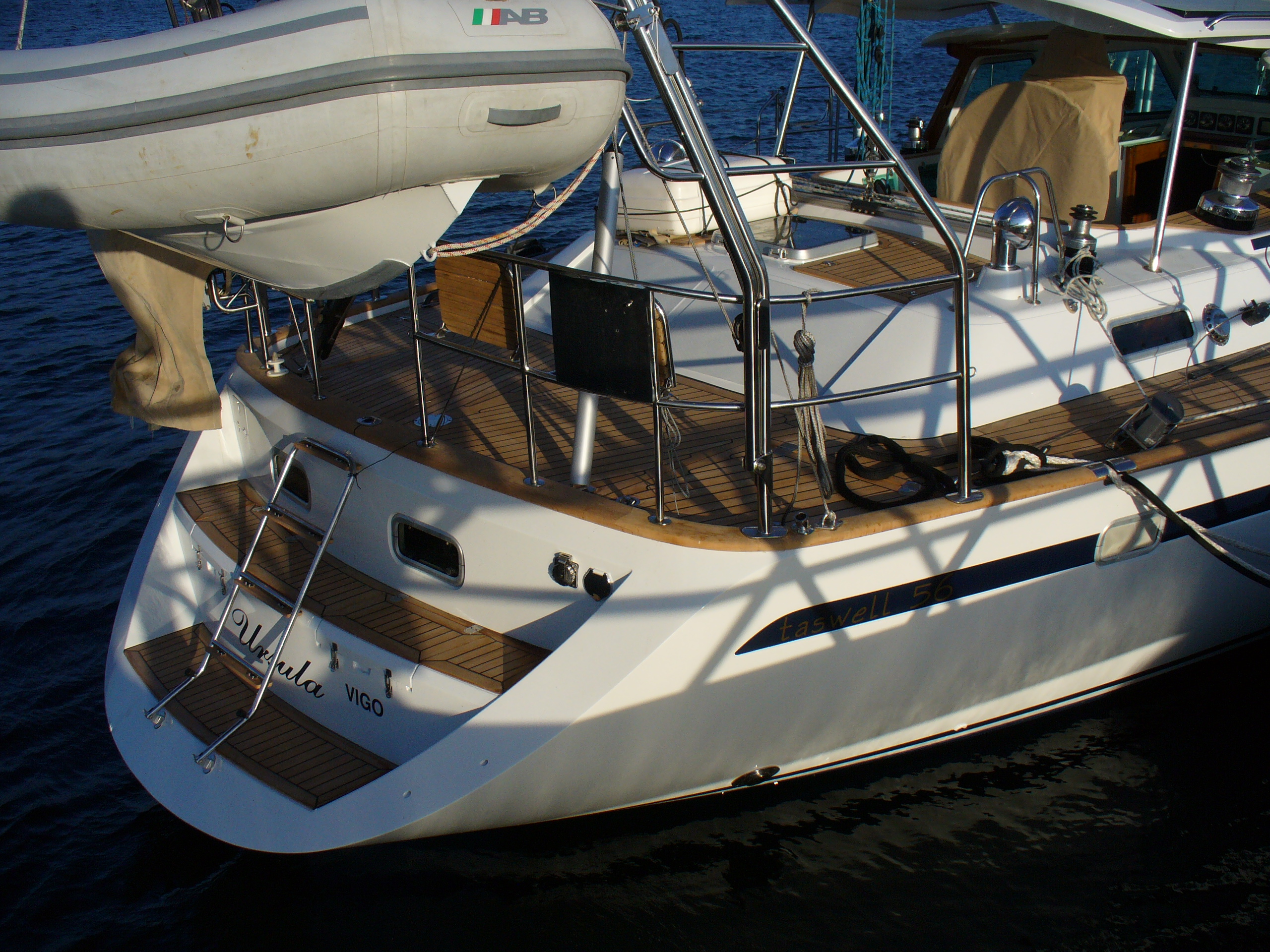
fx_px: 1357
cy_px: 476
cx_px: 635
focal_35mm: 37
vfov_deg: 38.7
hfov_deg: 50.1
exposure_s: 1/500
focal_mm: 6.1
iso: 80
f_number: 5.6
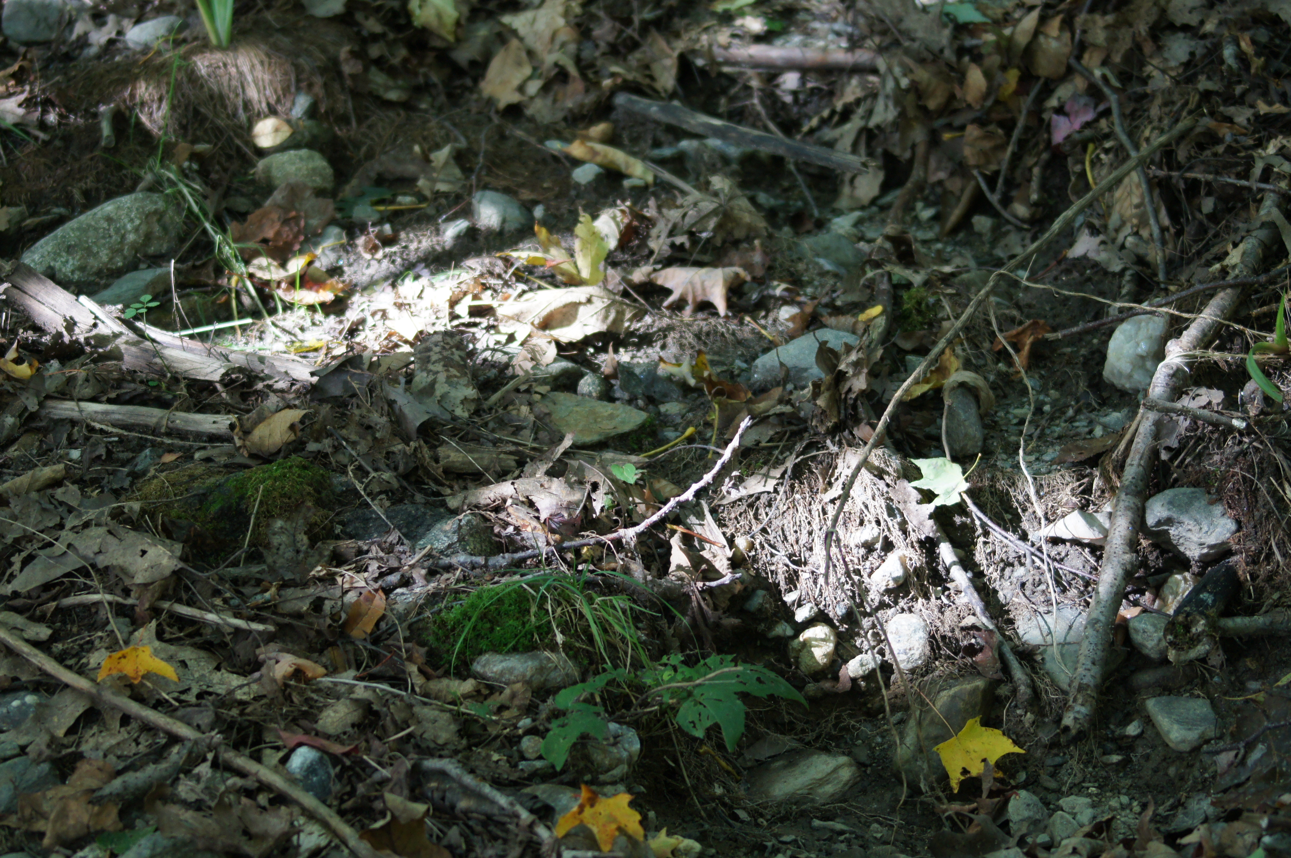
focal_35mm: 112
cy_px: 429
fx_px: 4030
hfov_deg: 18.2
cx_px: 646
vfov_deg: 12.2
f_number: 4.5
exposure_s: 1/160
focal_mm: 75
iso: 800
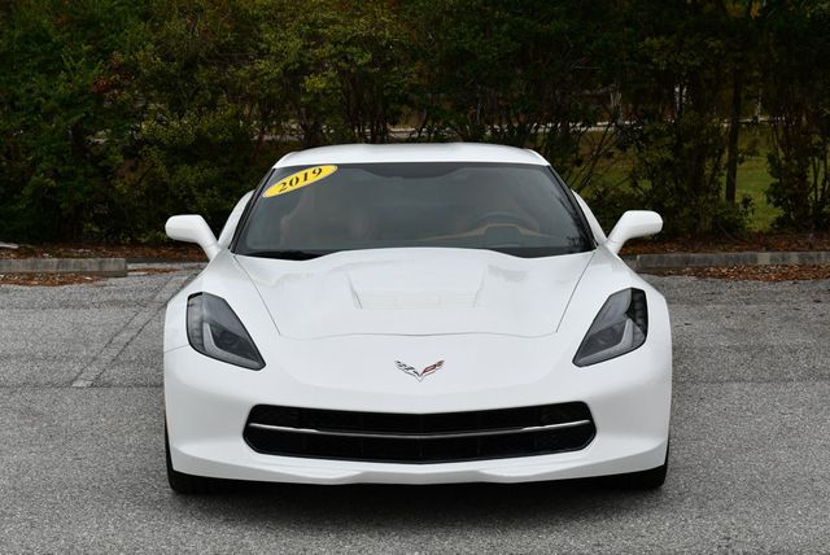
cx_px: 415
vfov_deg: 14.3
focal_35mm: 96
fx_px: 2215
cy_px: 278
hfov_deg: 21.2
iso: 110
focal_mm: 48
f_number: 8
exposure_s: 1/250
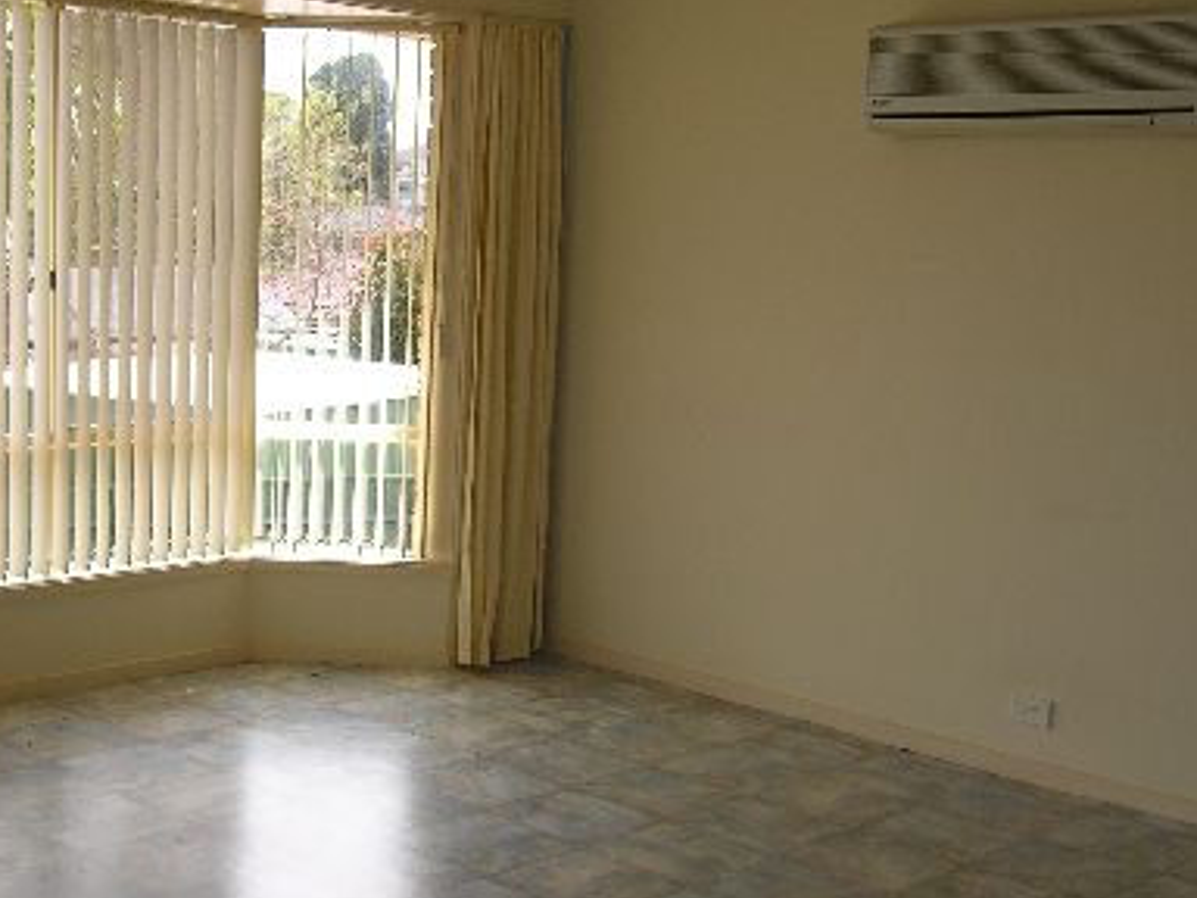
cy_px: 561
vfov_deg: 29.0
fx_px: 1729
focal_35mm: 50
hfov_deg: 37.8
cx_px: 411
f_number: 3.6
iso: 50
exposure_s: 1/91
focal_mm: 6.1
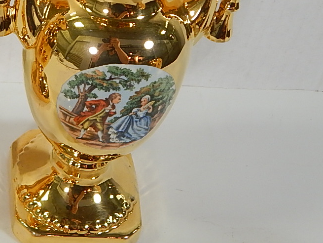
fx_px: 775
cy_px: 30
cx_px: -42
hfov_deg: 22.1
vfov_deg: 17.6
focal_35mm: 83
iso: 125
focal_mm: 6.1
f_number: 3.3
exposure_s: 1/50
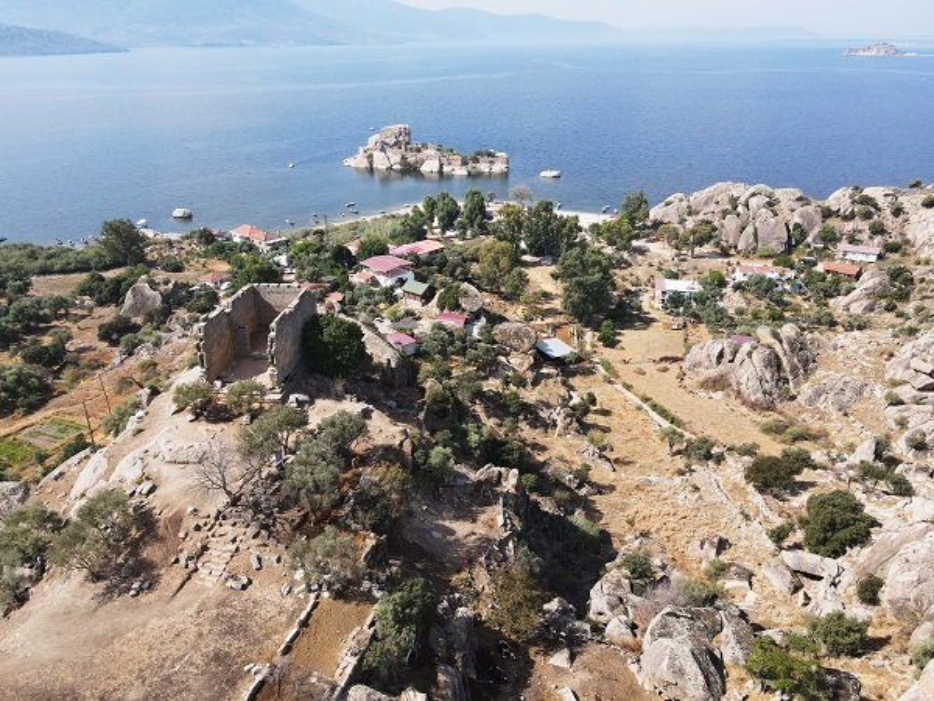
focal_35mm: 24
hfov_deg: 71.6
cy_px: 350
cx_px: 467
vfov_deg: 56.8
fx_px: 648
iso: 100
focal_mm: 4.5
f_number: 2.8
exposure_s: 1/500
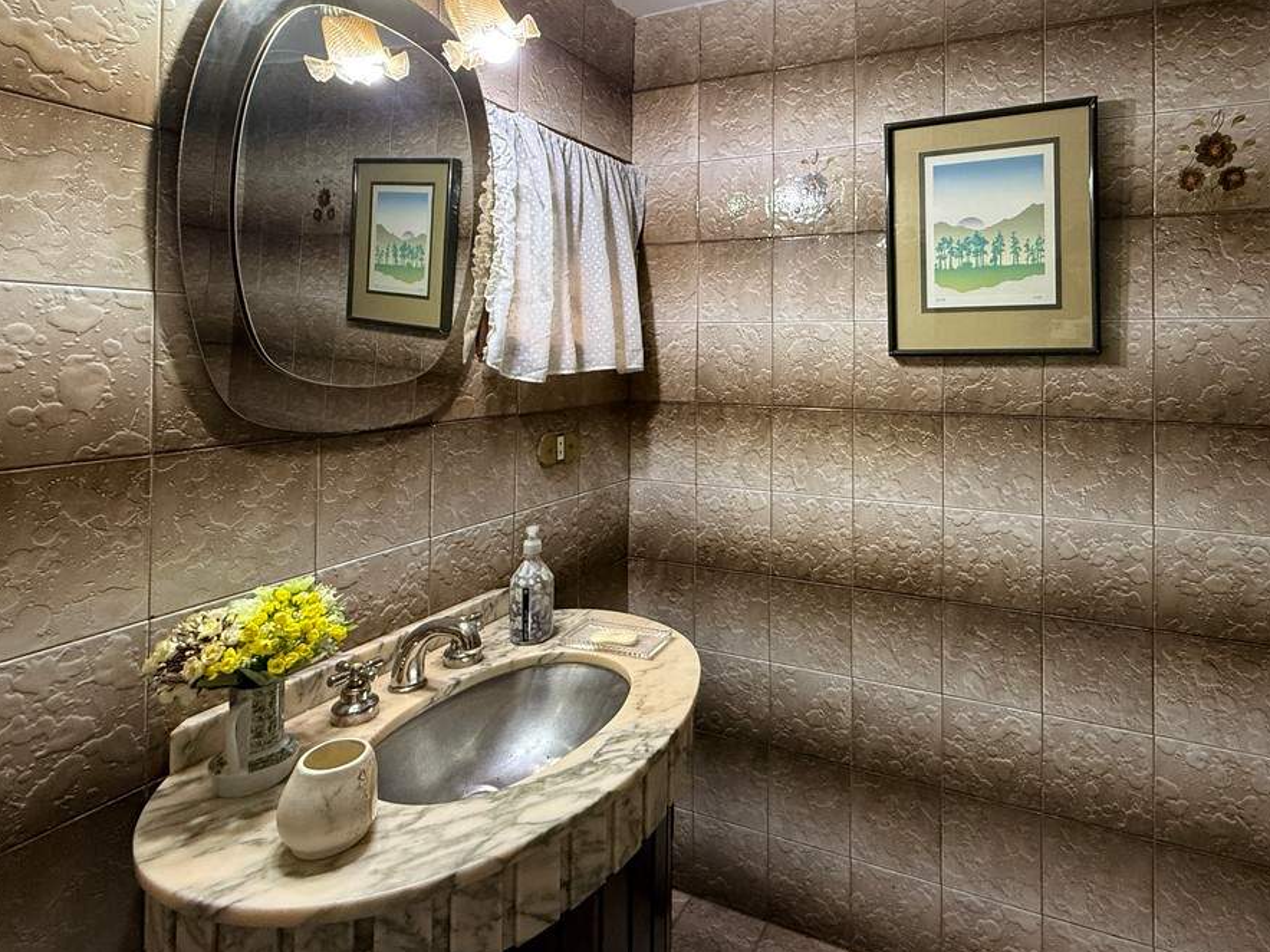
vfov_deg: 67.3
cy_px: 342
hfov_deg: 83.2
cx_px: 784
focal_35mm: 19
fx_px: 697
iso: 320
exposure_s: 1/50
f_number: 2.2
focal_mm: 2.22
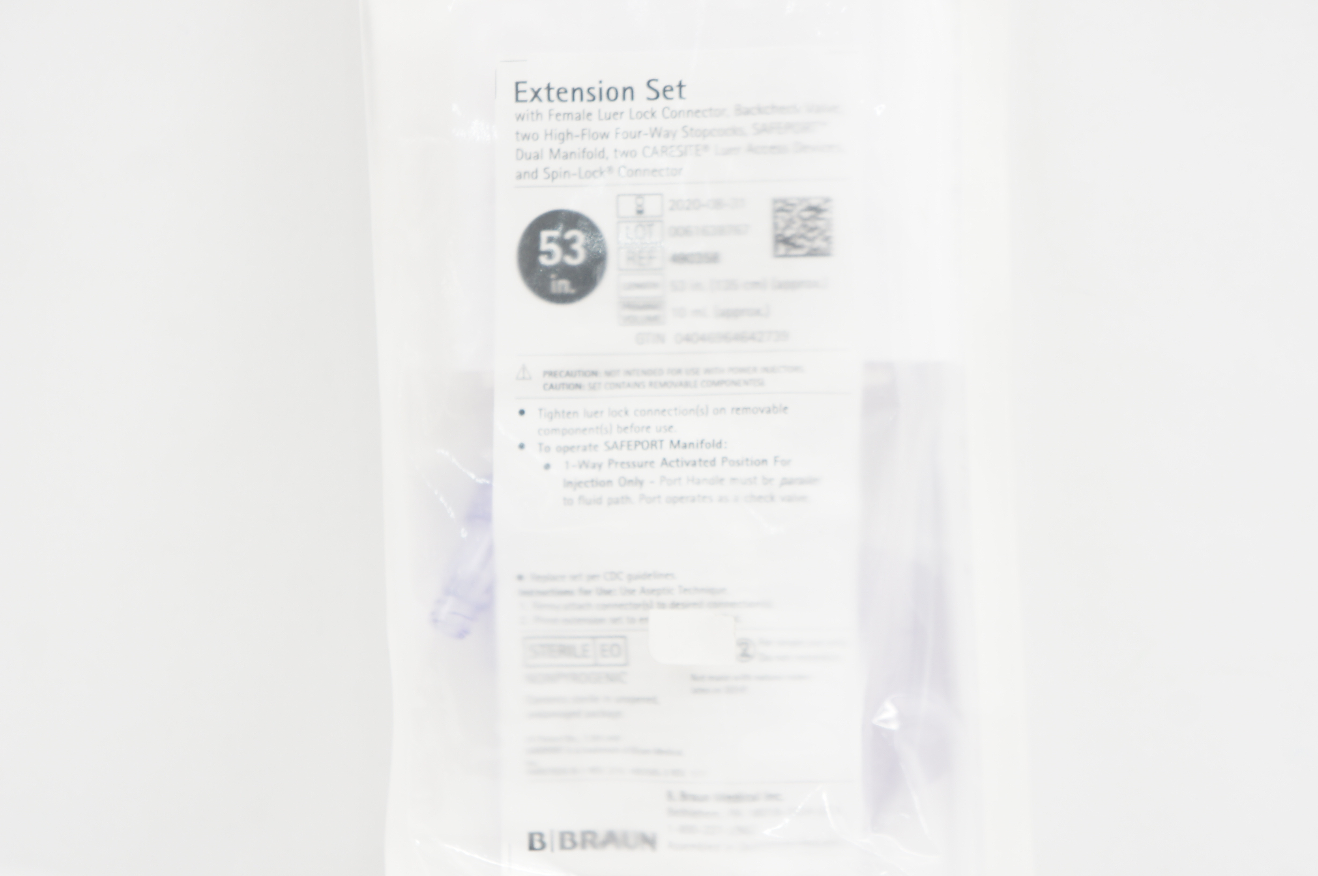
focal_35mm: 82
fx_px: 3017
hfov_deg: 24.6
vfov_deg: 16.5
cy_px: 438
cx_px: 659
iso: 200
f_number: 6.3
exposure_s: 1/25
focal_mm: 55
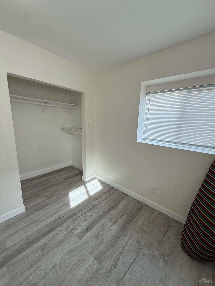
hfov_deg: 85.7
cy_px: 143
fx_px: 116
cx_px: 108
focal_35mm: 14
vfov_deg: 102.1
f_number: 2.2
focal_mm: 2.22
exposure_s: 1/120
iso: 125
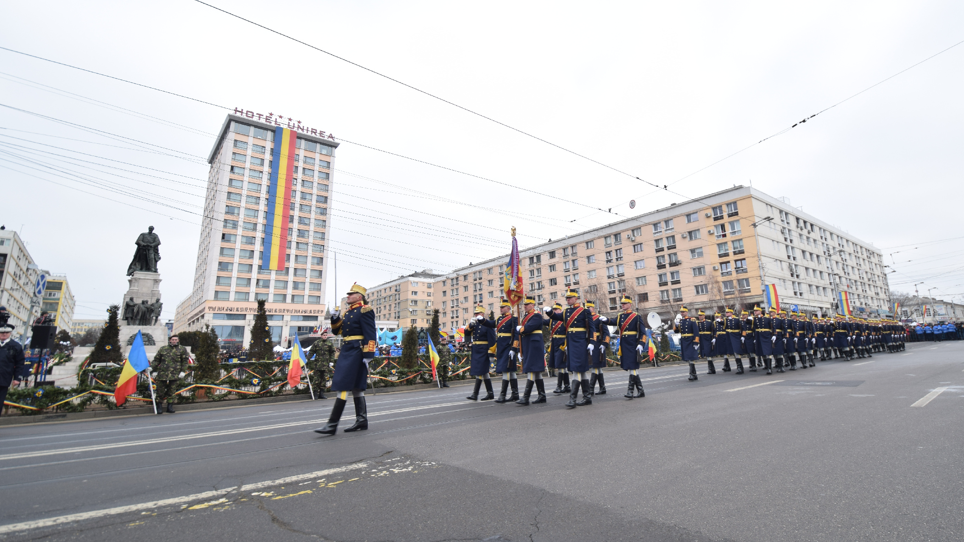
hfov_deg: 95.9
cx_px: 500
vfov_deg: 63.7
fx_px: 435
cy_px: 240
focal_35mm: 17
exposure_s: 1/100
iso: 160
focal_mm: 10
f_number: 7.1
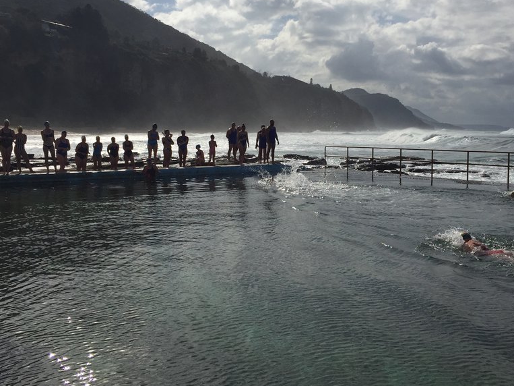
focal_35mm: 38
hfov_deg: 49.0
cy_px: 163
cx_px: 261
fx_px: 564
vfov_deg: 37.6
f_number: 2.2
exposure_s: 1/9901
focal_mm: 4.15
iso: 32
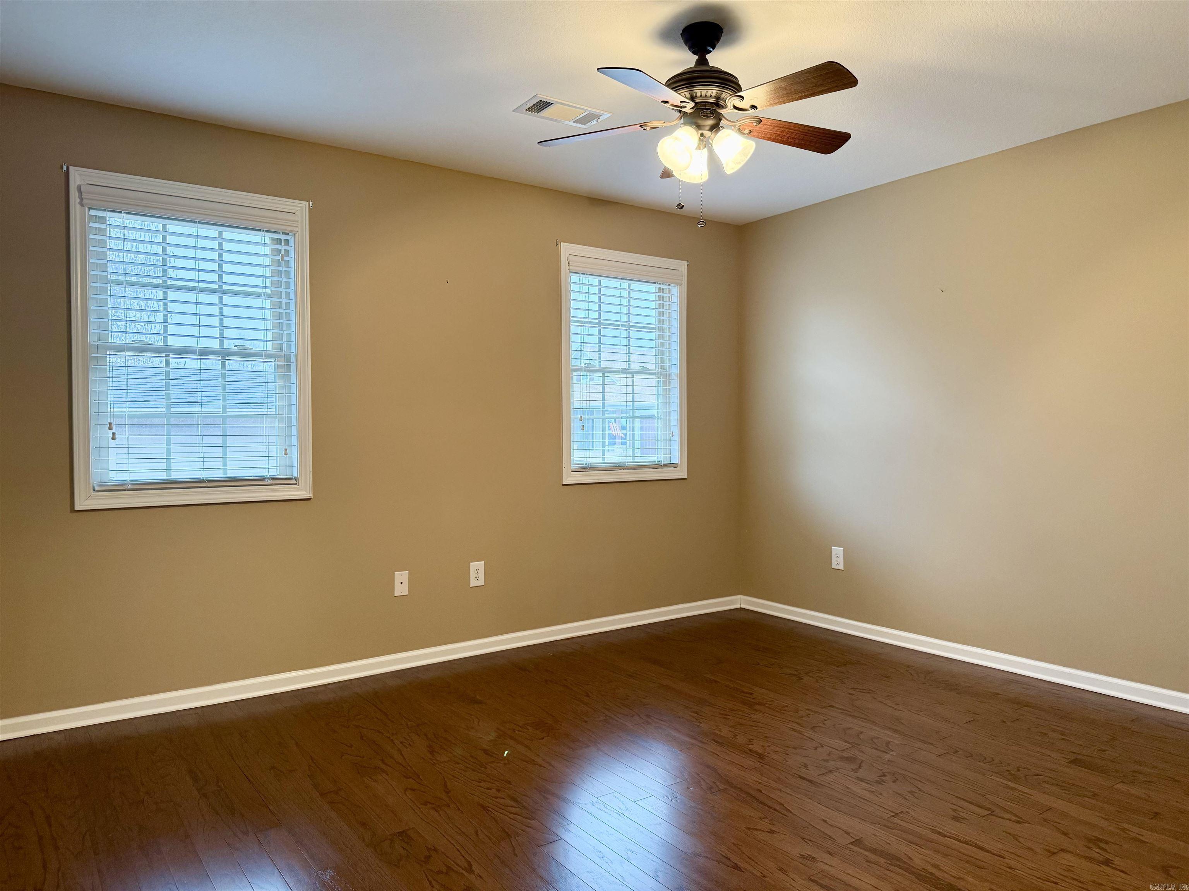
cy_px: 446
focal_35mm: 24
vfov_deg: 56.8
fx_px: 824
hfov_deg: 71.6
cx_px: 594
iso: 200
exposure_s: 1/60
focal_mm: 6.76
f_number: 1.78
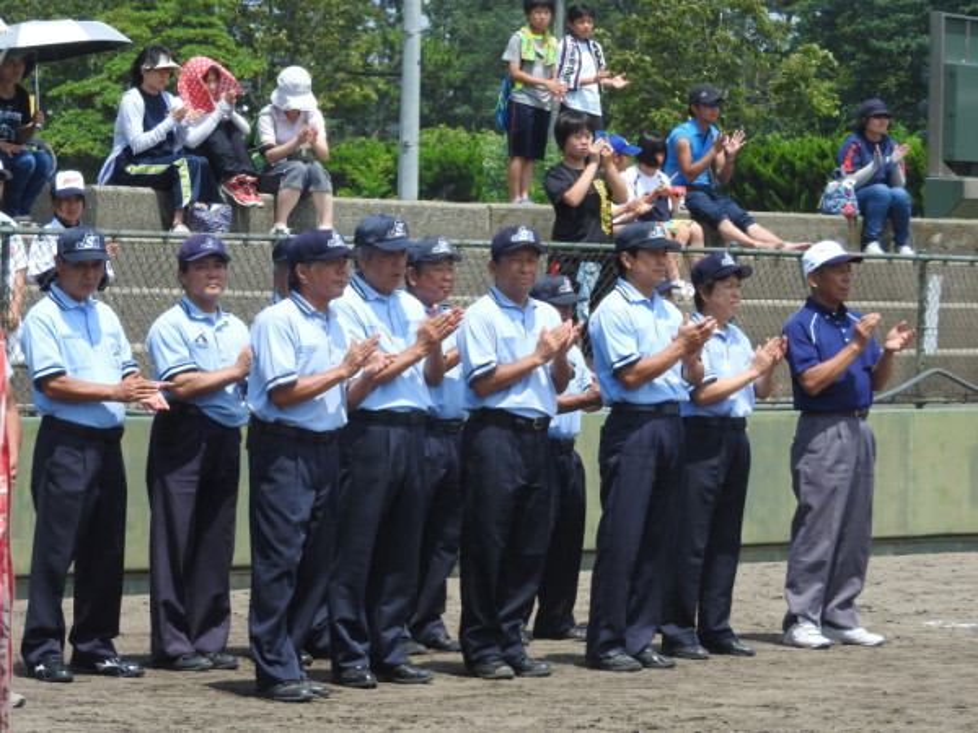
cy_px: 366
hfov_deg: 9.9
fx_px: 5651
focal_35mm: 200
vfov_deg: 7.4
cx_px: 489
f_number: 5.3
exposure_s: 1/400
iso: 100
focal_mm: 35.8
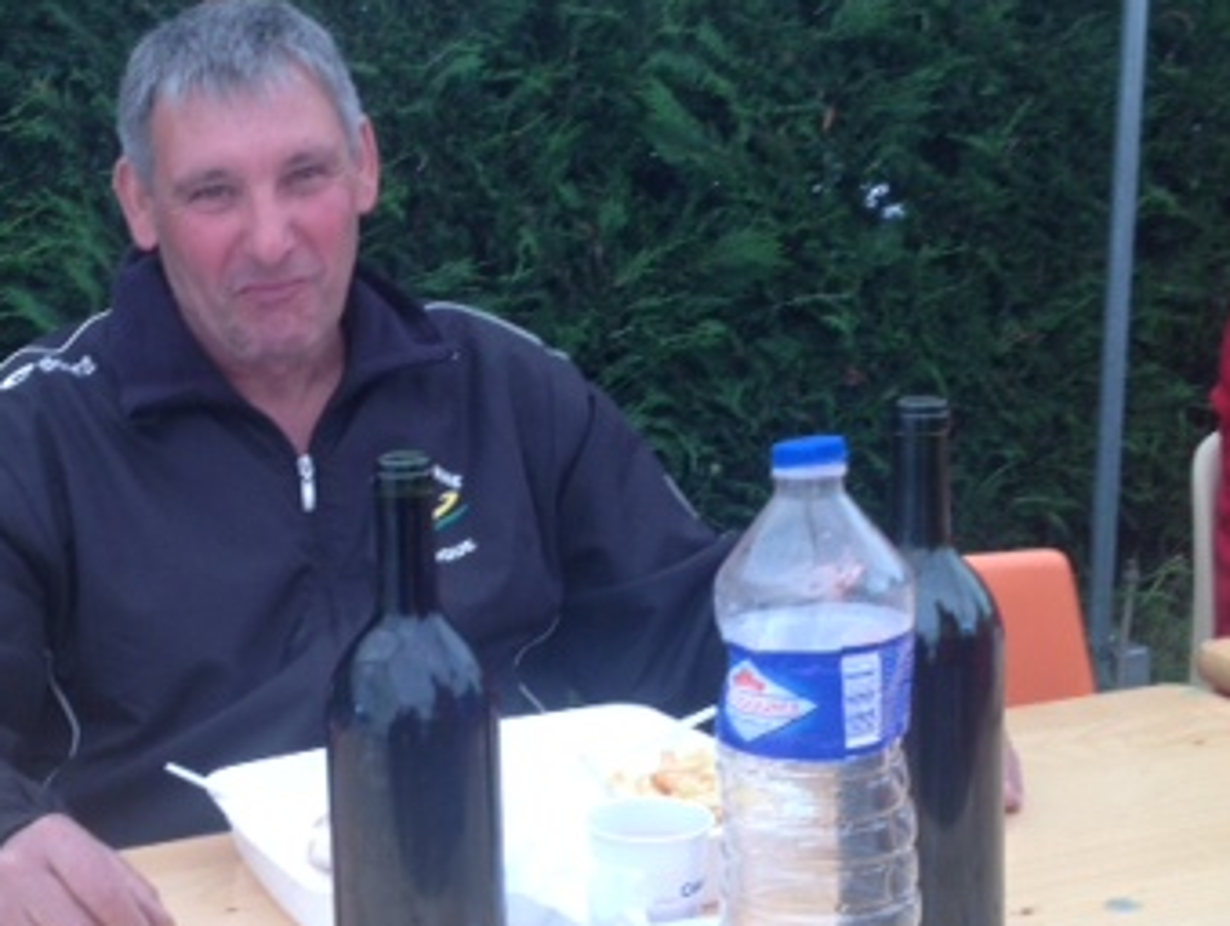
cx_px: 366
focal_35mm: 66
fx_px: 2348
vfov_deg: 22.3
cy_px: 458
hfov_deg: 29.1
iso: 80
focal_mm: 4.28
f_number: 2.4
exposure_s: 1/120
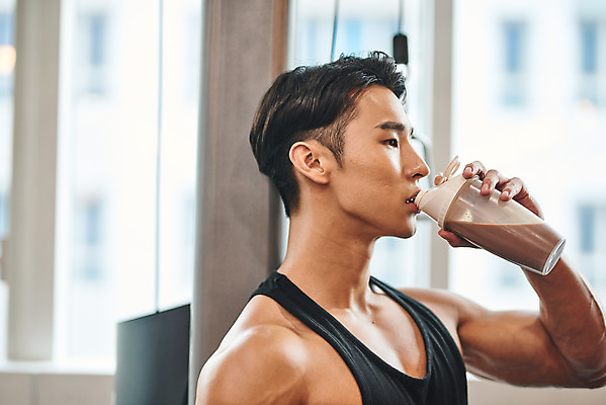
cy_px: 202
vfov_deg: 16.1
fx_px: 1431
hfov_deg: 23.9
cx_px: 303
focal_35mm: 85
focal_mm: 85
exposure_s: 1/400
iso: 800
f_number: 1.8
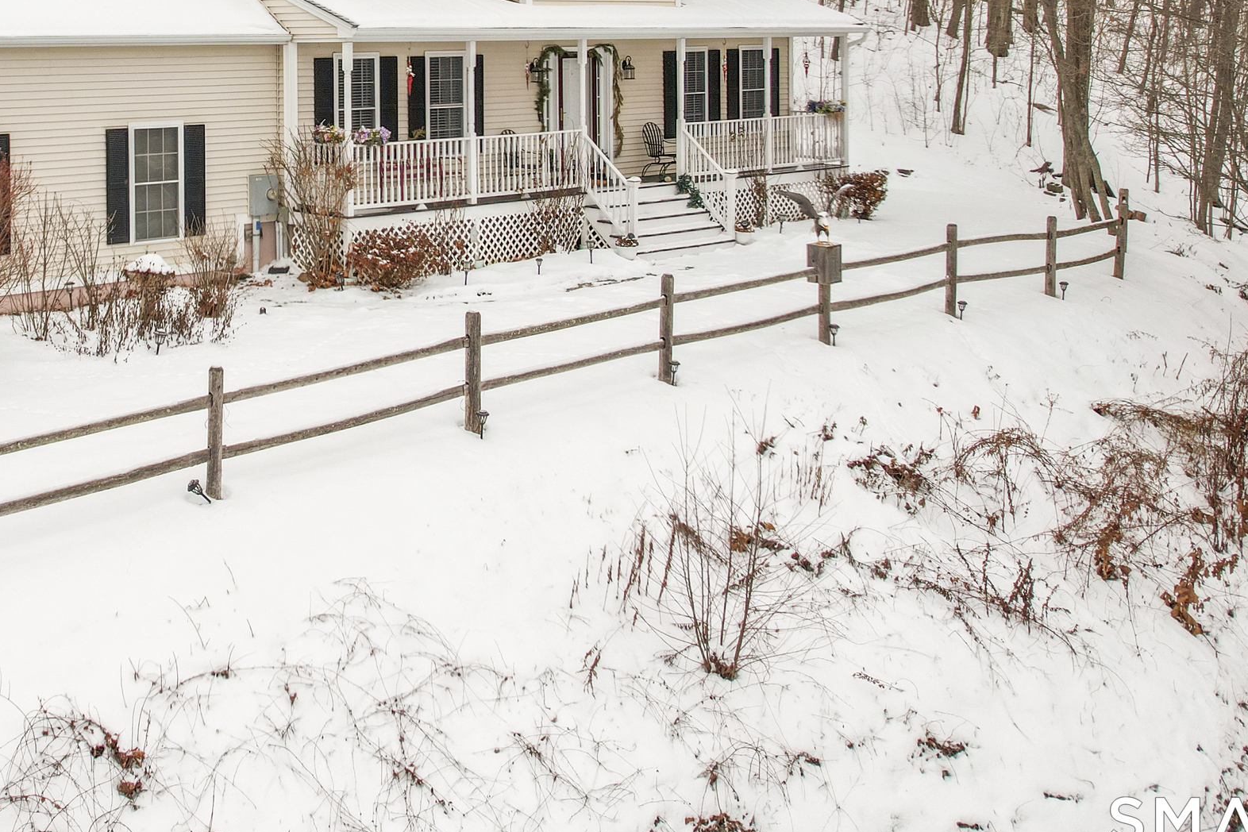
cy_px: 48
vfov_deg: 29.6
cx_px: 252
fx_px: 1491
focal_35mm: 43
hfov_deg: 43.4
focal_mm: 8.38
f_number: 2.8
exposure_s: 1/640
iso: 200
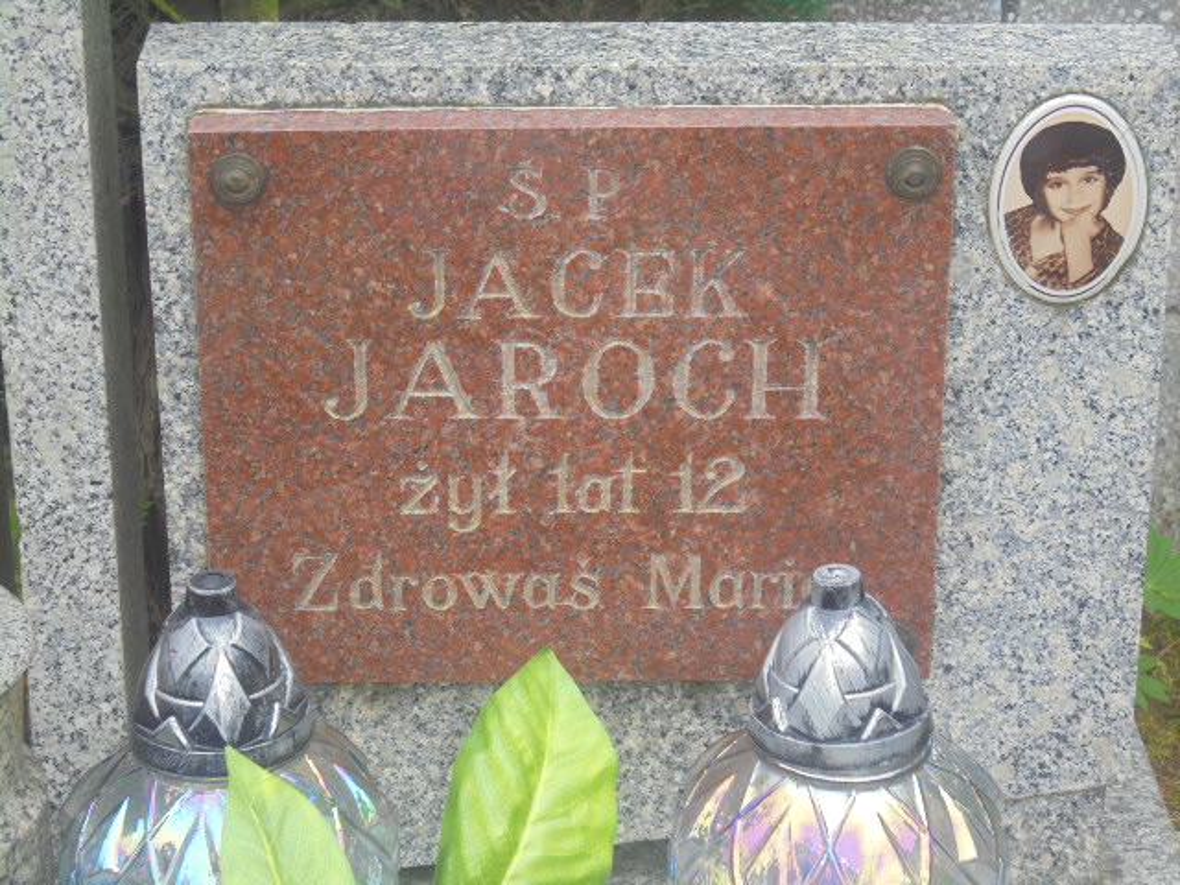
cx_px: 590
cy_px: 442
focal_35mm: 94
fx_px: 3204
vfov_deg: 15.7
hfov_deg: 20.9
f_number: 4.7
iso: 100
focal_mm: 16.9
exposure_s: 1/30
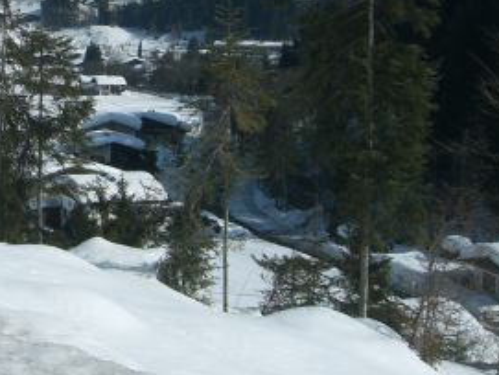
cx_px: -42
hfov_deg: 22.1
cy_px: 26
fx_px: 1212
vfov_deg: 17.3
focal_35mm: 84
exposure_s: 1/400
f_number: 8
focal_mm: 7.9
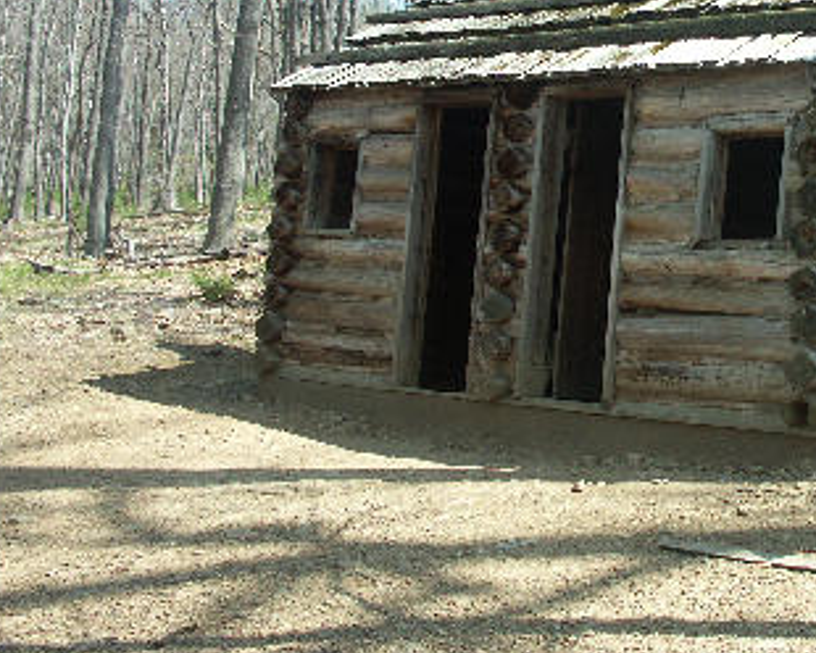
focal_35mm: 52
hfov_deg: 34.6
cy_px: 171
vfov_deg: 28.7
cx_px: 686
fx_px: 1256
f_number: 5.6
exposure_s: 1/250
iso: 100
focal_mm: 8.11
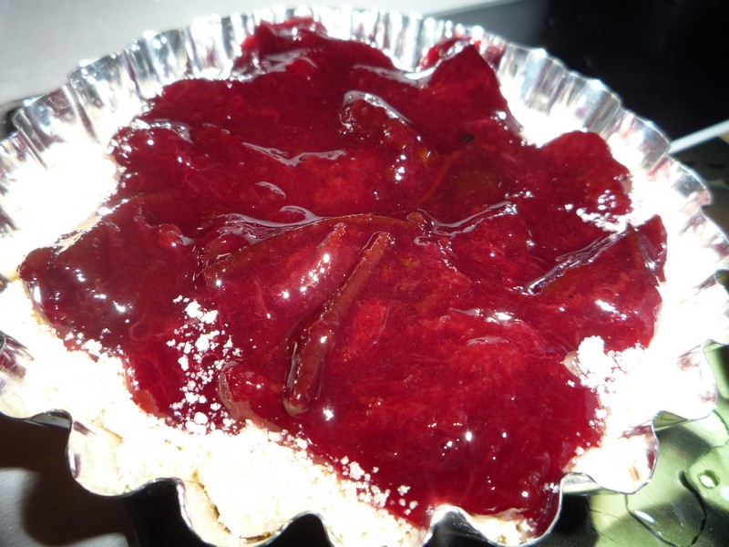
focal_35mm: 30
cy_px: 274
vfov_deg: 46.8
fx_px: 632
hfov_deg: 60.0
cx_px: 364
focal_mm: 5.2
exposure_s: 1/30
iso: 100
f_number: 4
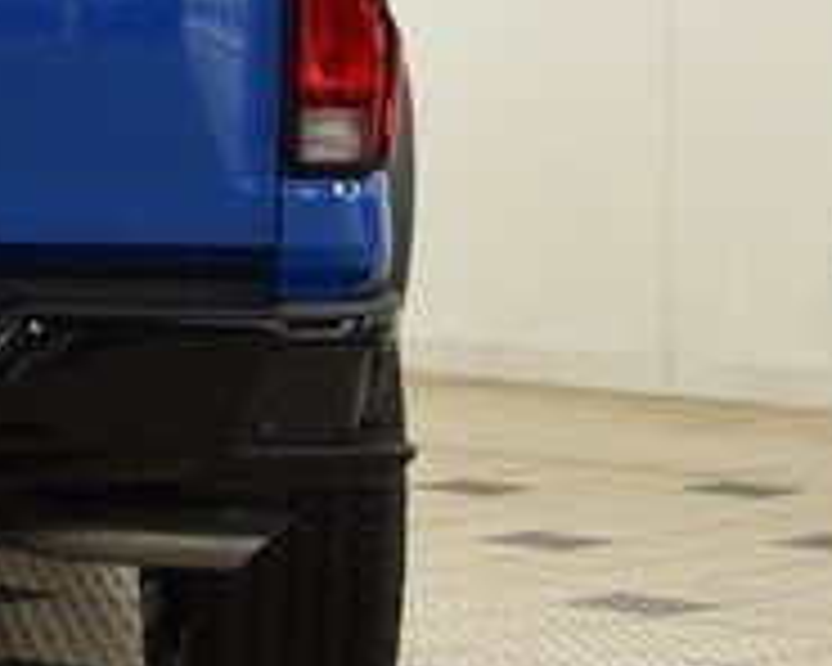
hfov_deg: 10.2
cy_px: 52
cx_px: -324
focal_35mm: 185
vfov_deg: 8.3
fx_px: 4555
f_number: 6.3
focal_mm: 38
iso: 1600
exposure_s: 1/60
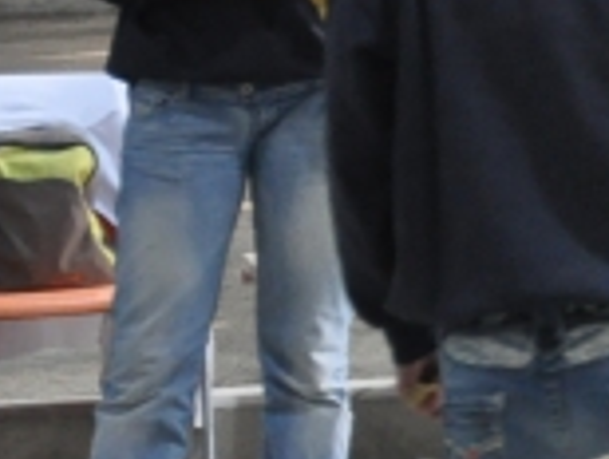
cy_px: -18
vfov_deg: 2.7
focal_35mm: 554
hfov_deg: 3.5
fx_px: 9762
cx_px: 1657
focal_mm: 66
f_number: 5.3
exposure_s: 1/125
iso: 1400
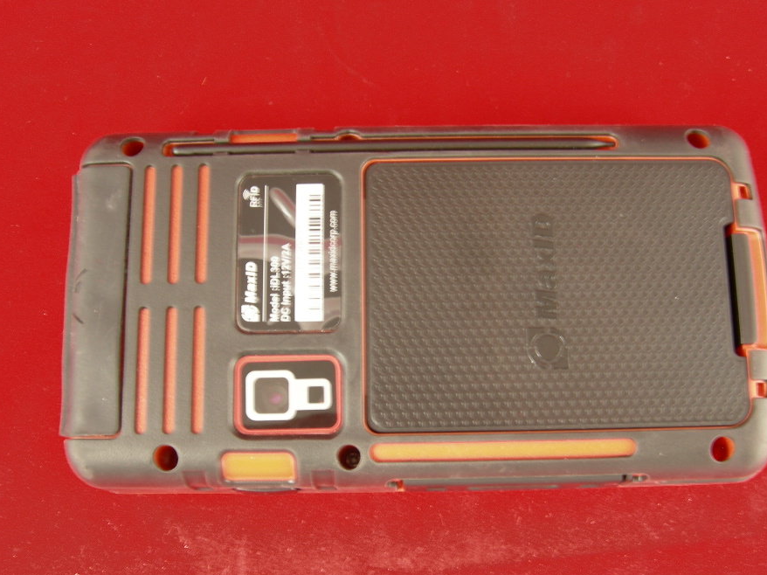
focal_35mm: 42
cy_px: 301
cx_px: 409
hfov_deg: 44.8
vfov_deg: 34.3
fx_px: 930
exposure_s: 1/6.6
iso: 64
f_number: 3.8
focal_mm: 7.5
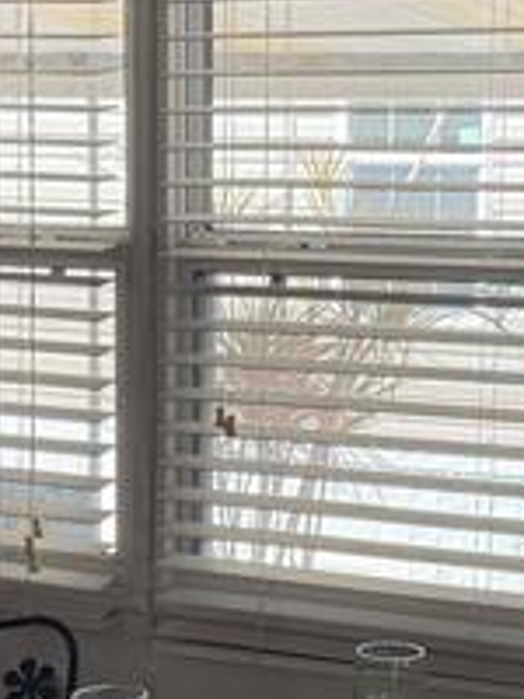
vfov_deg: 21.3
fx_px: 1857
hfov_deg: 16.0
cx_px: 353
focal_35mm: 92
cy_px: 416
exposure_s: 1/593
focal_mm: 6.76
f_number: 1.78
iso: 100
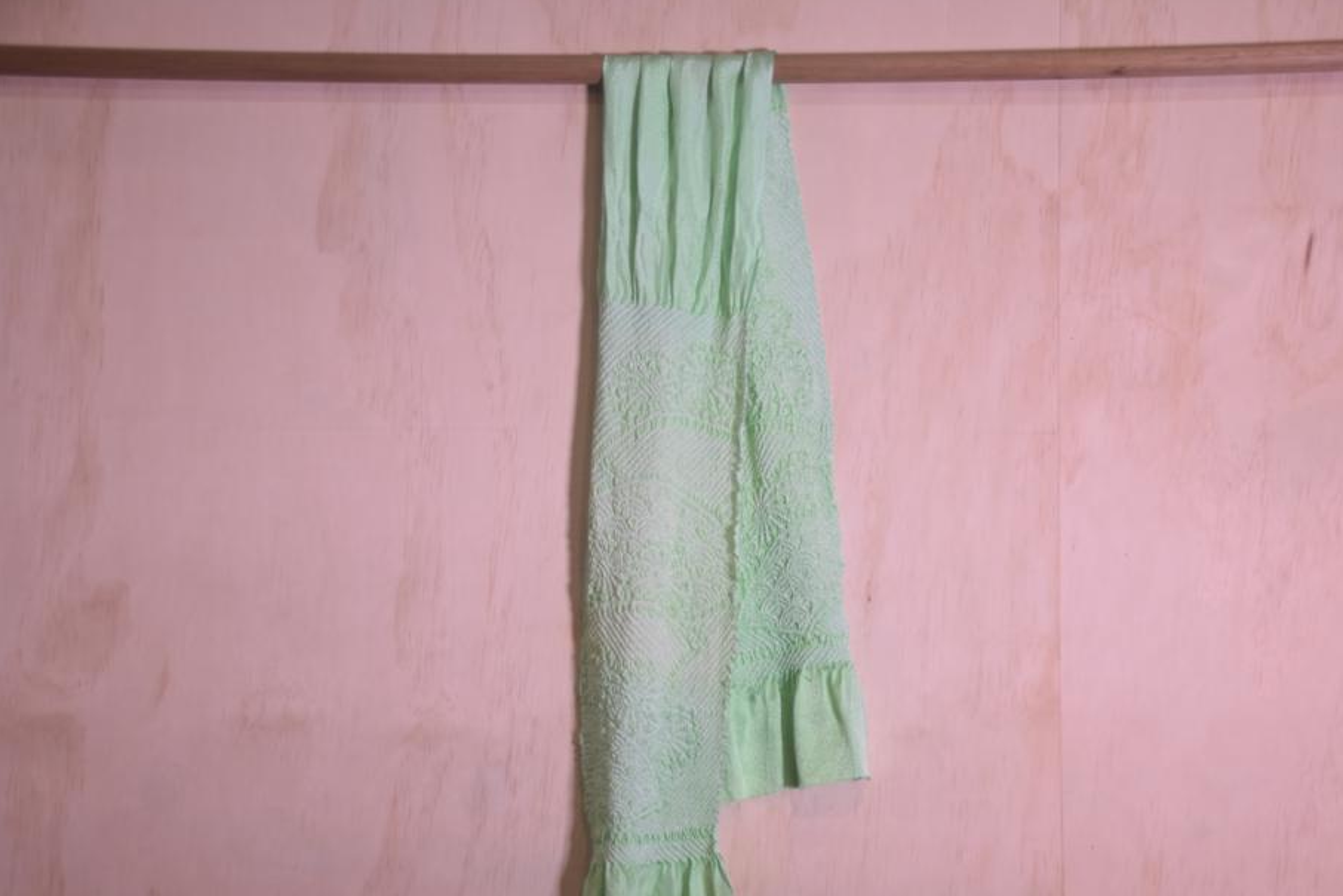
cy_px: 520
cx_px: 680
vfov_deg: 17.3
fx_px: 2947
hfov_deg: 25.7
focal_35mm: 79
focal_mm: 44
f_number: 5
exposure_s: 1/100
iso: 400
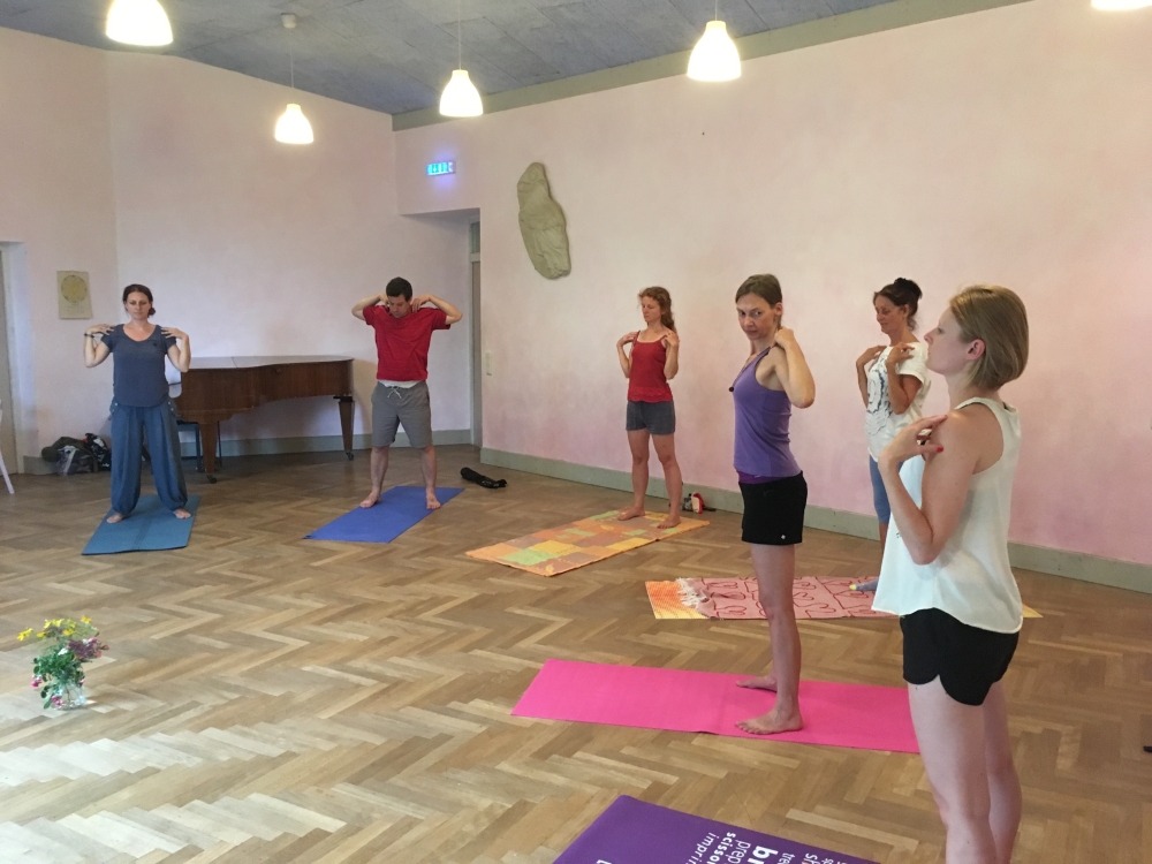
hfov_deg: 61.7
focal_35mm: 29
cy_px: 432
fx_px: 965
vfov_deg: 48.2
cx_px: 576
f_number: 2.2
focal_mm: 4.15
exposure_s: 1/25
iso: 200
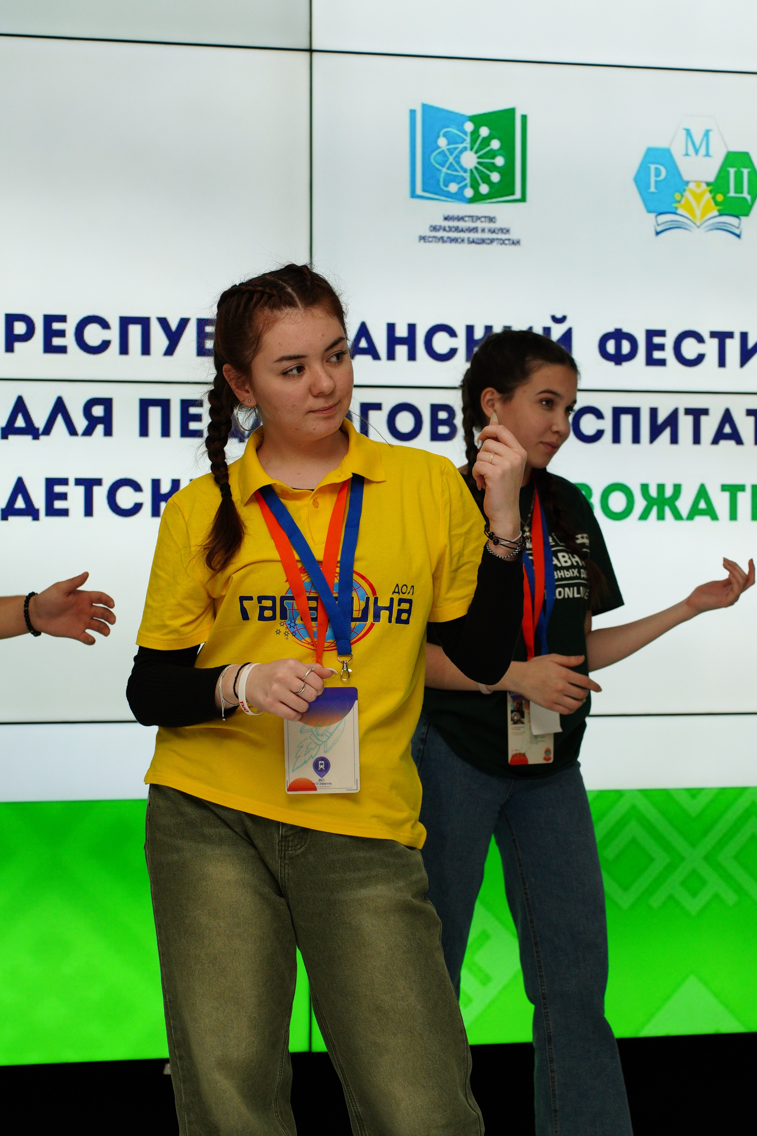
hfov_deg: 12.2
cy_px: 568
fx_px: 3532
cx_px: 378
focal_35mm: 112
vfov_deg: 18.3
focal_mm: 75
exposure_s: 1/250
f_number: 5.6
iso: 1000
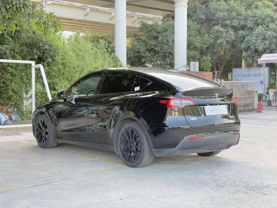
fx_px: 416
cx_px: 138
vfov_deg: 28.0
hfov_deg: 36.8
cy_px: 104
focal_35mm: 52
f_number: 1.6
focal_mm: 5.96
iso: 100
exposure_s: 1/216
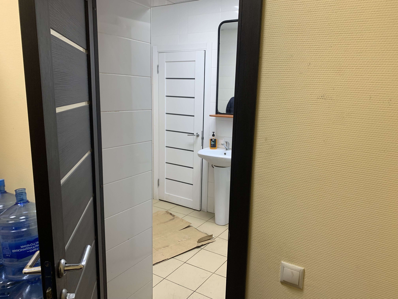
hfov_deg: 67.3
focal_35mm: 26
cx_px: 199
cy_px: 150
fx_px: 299
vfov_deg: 53.1
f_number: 1.8
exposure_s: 1/90
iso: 100
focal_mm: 4.25
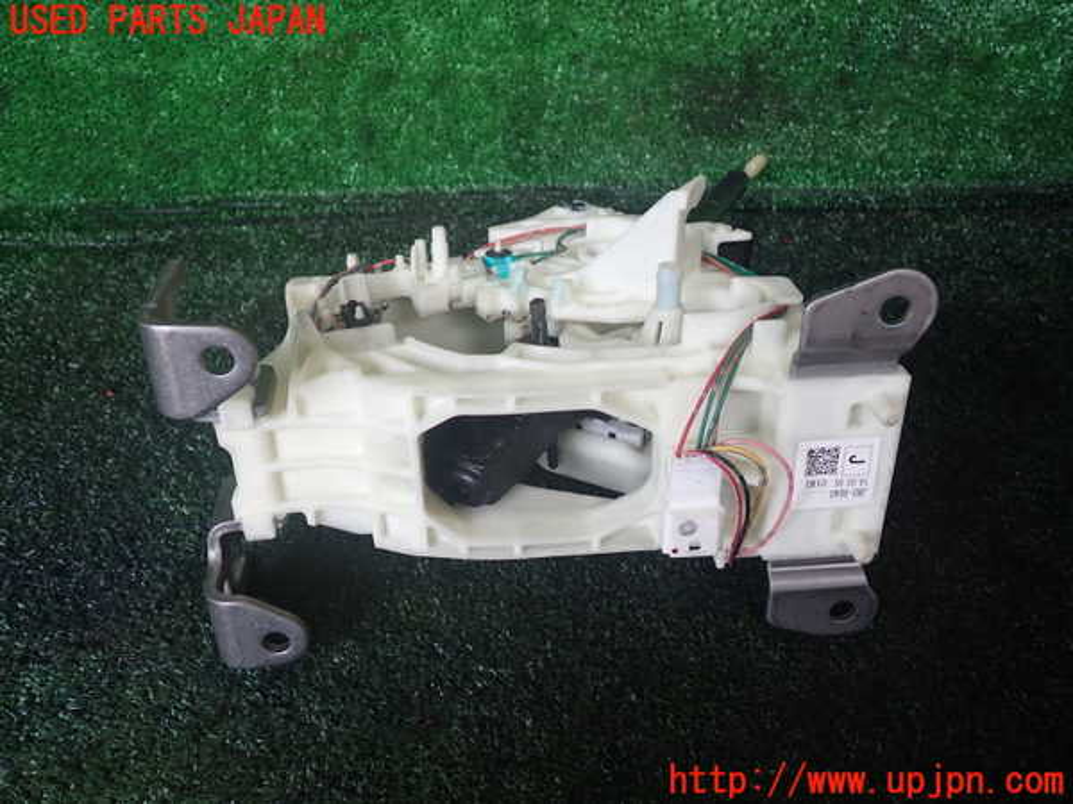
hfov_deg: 60.0
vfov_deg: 46.8
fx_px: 930
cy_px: 402
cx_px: 536
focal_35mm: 30
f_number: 2.3
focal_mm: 5.4
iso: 100
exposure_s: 1/100
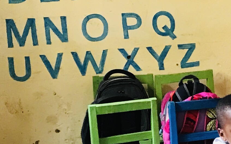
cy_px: 85
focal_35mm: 142
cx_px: 460
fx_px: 894
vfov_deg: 9.2
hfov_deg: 12.9
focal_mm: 3.99
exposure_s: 1/17
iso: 50
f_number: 1.8
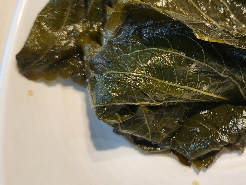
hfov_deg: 36.0
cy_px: 76
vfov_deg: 28.5
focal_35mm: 51
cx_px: 203
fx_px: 362
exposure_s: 1/120
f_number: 1.8
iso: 80
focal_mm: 4.25
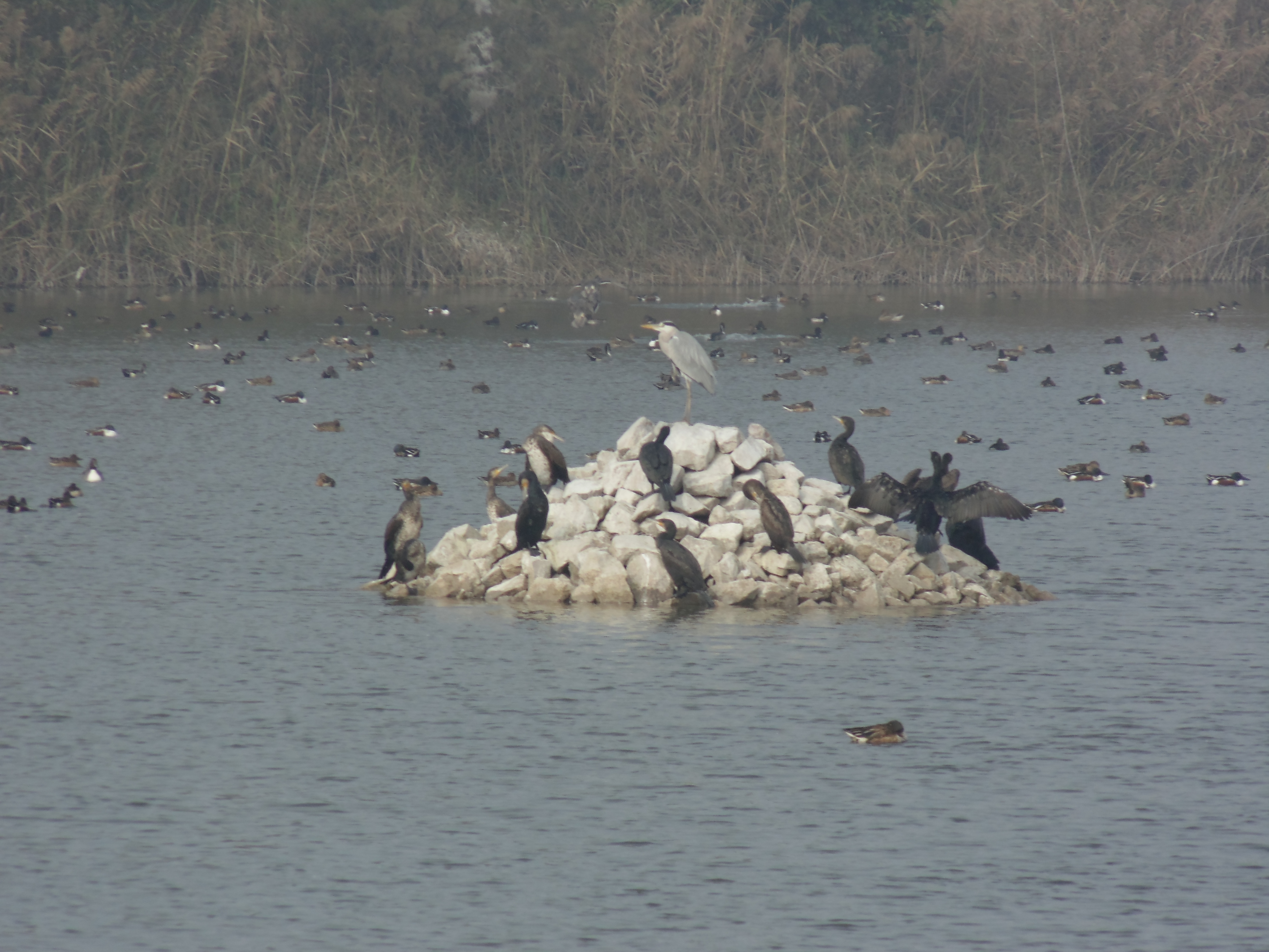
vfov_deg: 2.8
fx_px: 19246
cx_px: 634
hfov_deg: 3.8
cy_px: 476
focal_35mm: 525
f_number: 5.8
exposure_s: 1/320
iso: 80
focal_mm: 94.5
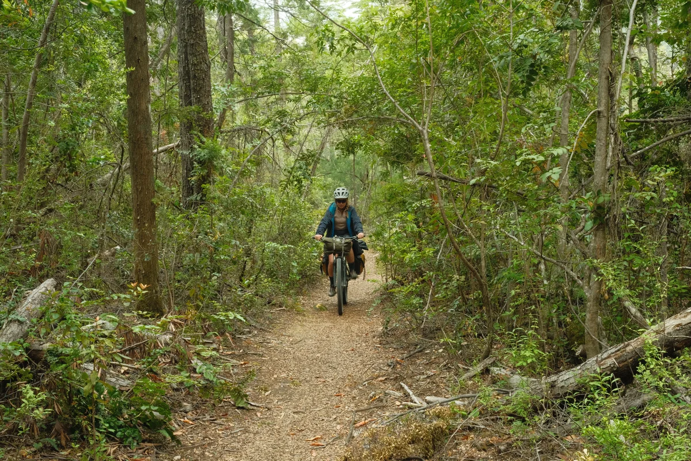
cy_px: 230
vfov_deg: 32.6
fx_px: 787
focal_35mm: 41
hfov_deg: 47.4
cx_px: 346
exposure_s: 1/40
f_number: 11
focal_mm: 27
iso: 1250
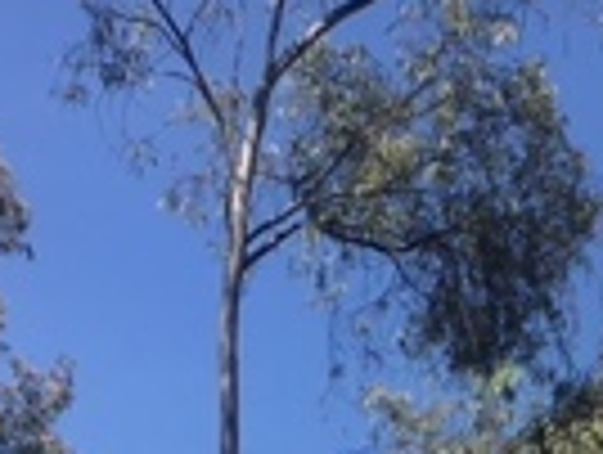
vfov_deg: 10.0
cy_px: 899
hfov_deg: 14.1
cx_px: 544
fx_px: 2408
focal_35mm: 138
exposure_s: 1/1131
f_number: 2.2
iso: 25
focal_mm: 4.15
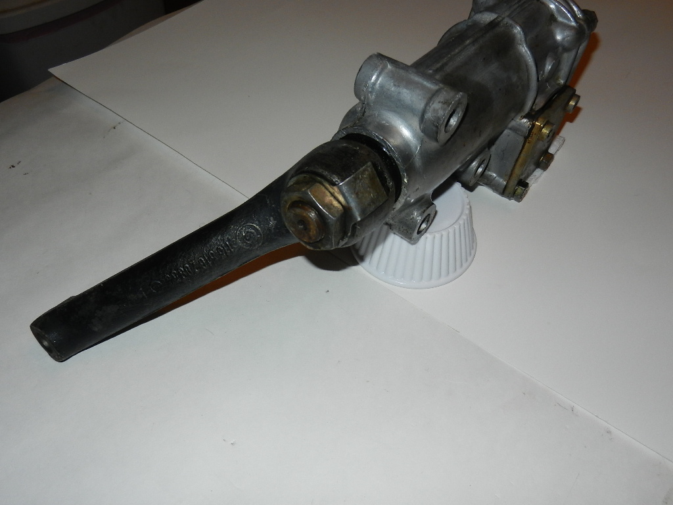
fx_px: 564
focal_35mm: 29
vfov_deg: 48.2
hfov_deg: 61.7
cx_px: 336
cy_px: 252
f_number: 7.2
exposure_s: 1/30
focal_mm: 5.1
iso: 200
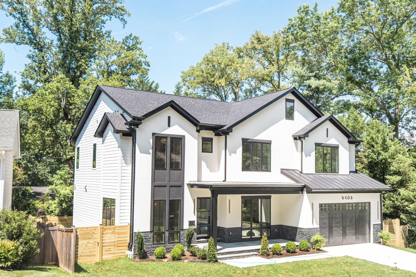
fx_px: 428
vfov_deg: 35.9
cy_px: 157
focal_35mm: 37
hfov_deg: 51.9
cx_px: 217
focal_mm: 32
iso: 400
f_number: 8
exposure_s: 1/80
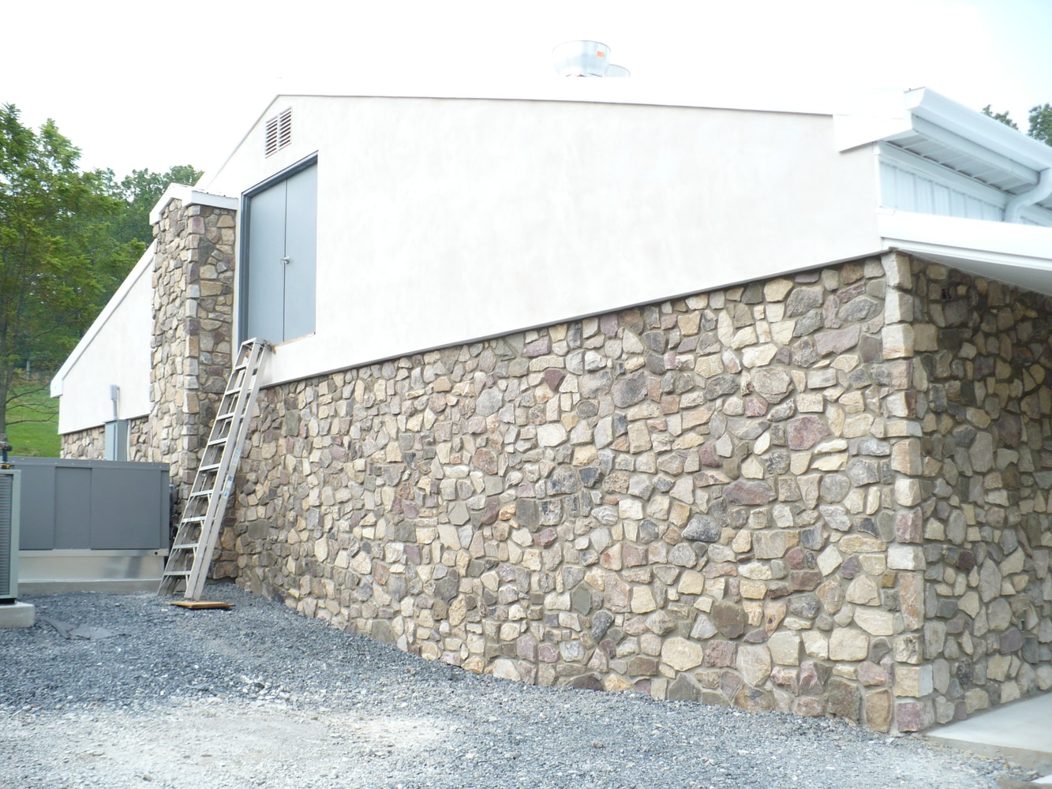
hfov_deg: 50.1
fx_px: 1125
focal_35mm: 37
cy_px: 394
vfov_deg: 38.7
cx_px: 526
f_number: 2.8
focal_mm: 6.1
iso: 100
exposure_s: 1/400
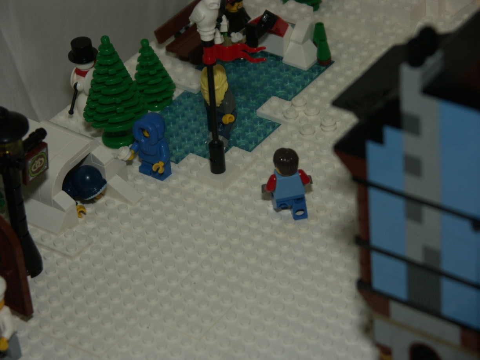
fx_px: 1900
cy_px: 180
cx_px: 240
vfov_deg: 10.8
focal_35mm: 137
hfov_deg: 14.4
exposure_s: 1/125
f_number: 3.2
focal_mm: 35.1
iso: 100
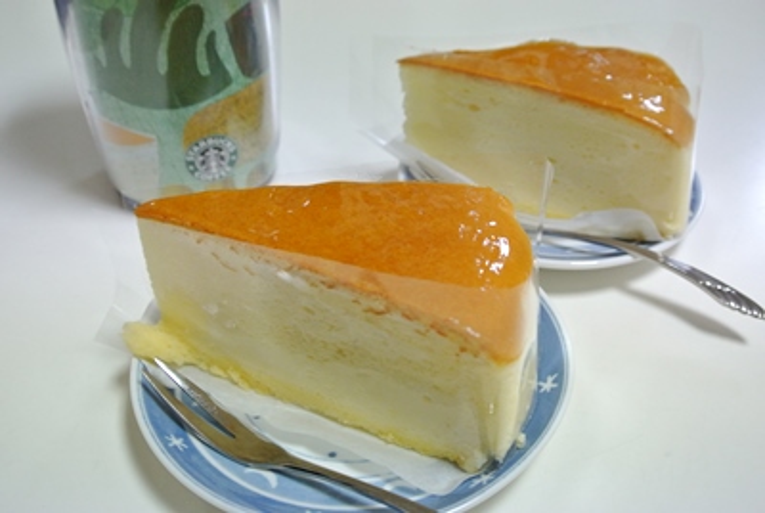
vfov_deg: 32.0
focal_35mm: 42
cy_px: 256
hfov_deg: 46.3
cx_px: 382
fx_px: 894
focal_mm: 15.7
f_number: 4.2
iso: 720
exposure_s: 1/60
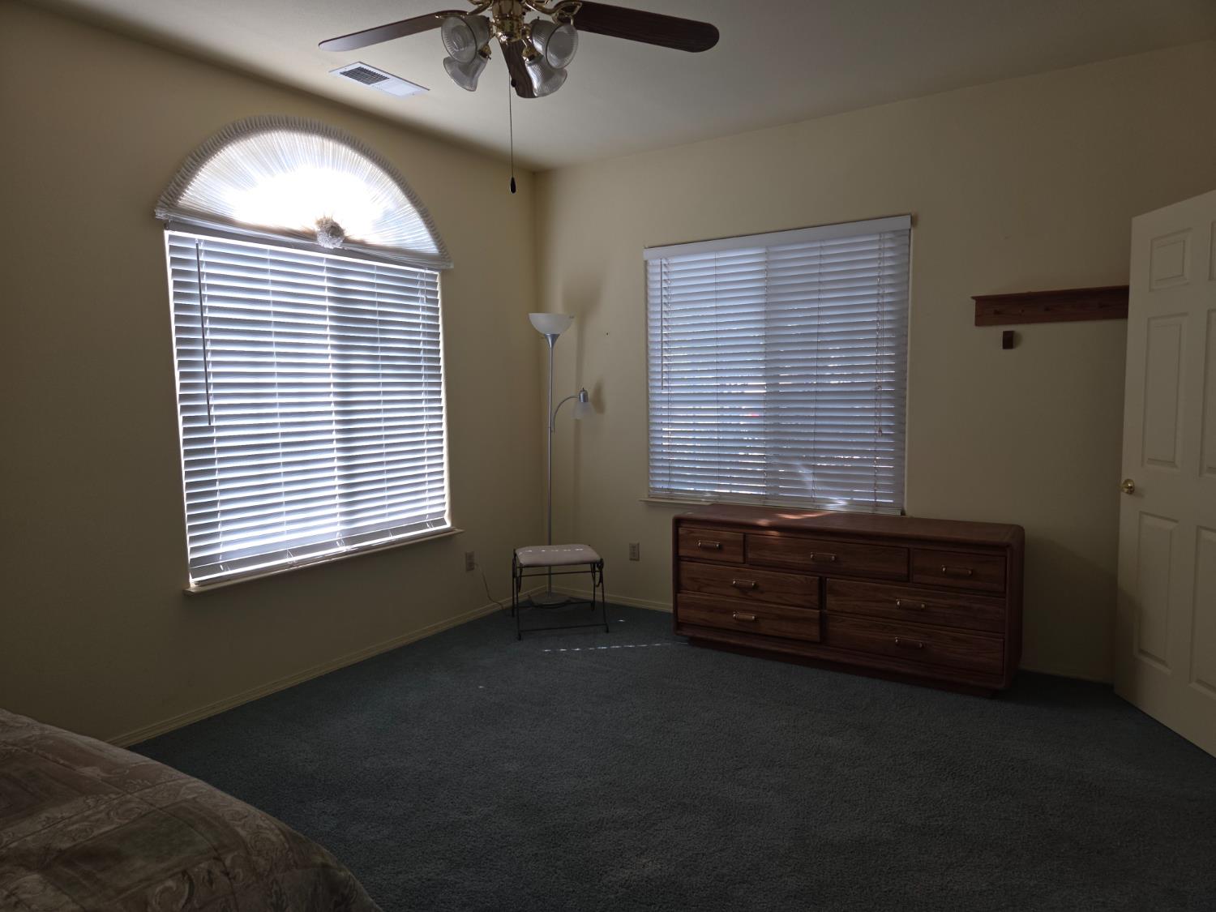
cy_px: 456
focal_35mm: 23
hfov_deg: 73.9
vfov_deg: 58.9
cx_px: 608
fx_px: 808
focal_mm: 5.4
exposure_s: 1/60
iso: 32
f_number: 1.8
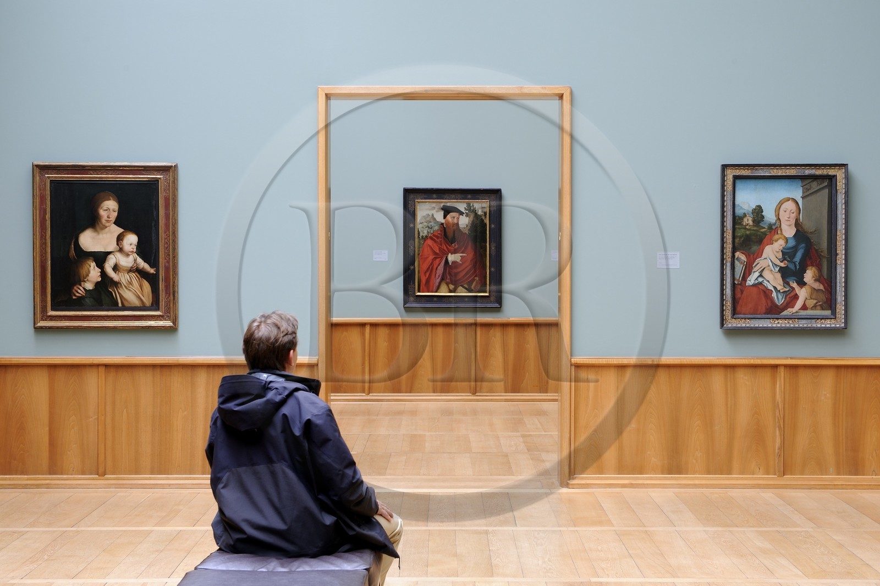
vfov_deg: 21.9
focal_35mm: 62
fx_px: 1515
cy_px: 293
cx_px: 440
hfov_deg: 32.4
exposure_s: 1/1.25
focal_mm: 62
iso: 200
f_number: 10
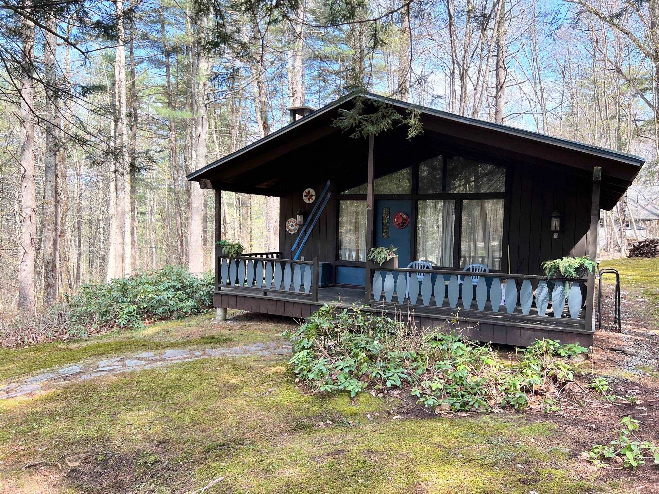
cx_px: 330
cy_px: 247
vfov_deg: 53.1
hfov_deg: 67.3
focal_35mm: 26
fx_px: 495
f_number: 1.5
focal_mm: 5.7
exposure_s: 1/401
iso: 50
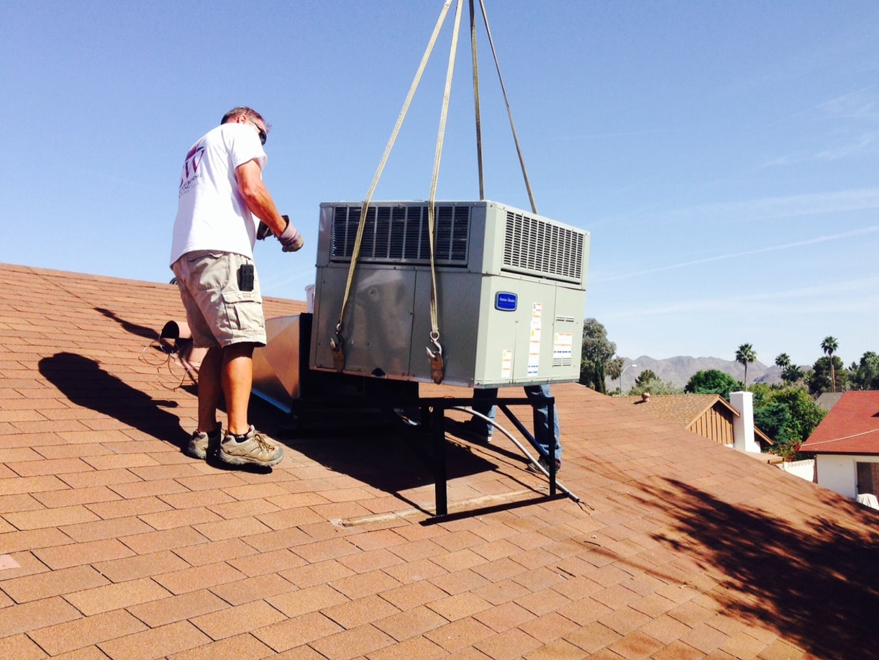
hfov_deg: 51.3
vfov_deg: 39.6
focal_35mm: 36
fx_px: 914
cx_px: 472
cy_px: 301
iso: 50
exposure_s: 1/1748
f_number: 2.4
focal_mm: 4.12
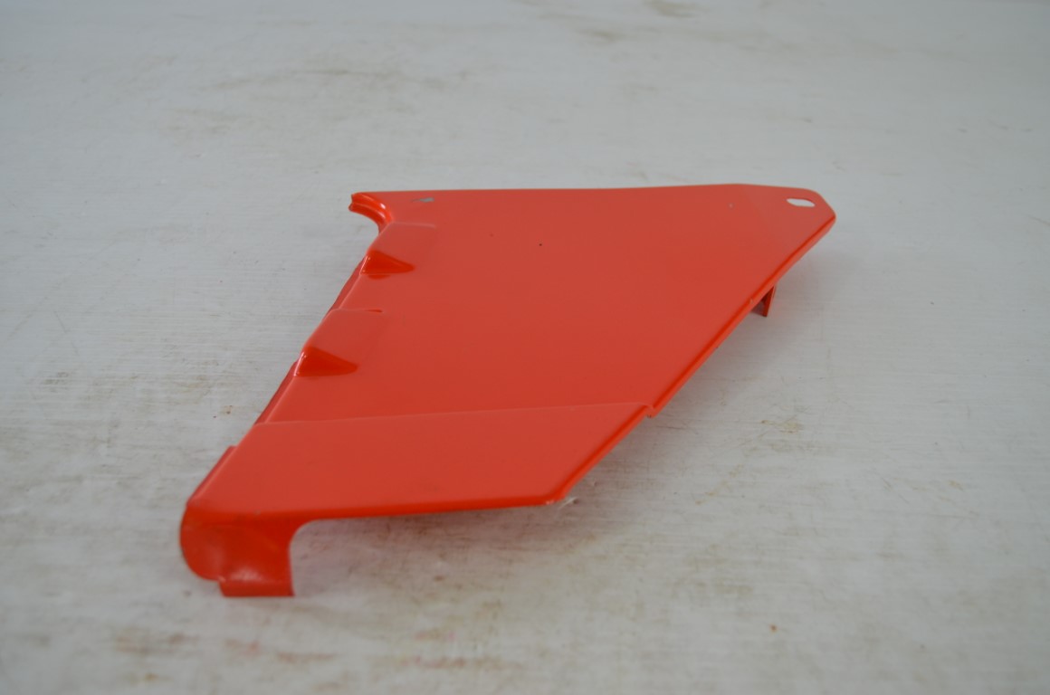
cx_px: 525
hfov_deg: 57.3
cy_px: 348
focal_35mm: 33
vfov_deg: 39.8
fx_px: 960
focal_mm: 22
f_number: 4.5
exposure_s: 1/80
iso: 400
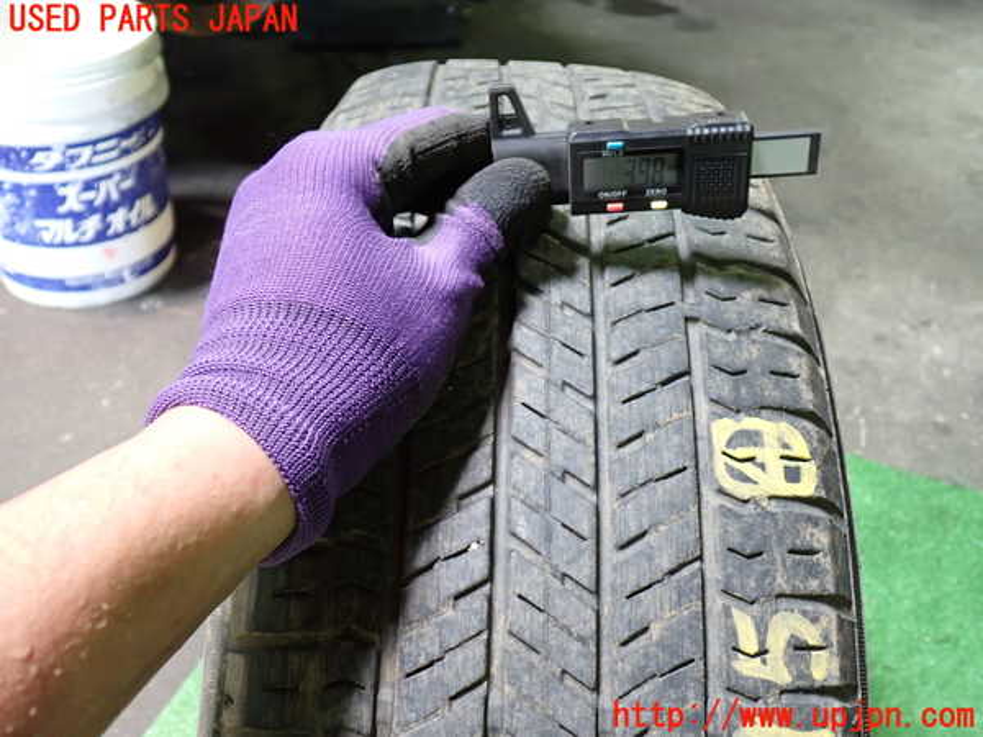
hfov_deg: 51.4
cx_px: 492
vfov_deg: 39.7
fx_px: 1022
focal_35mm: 36
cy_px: 368
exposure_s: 1/40
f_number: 2.5
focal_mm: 6.37
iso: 320
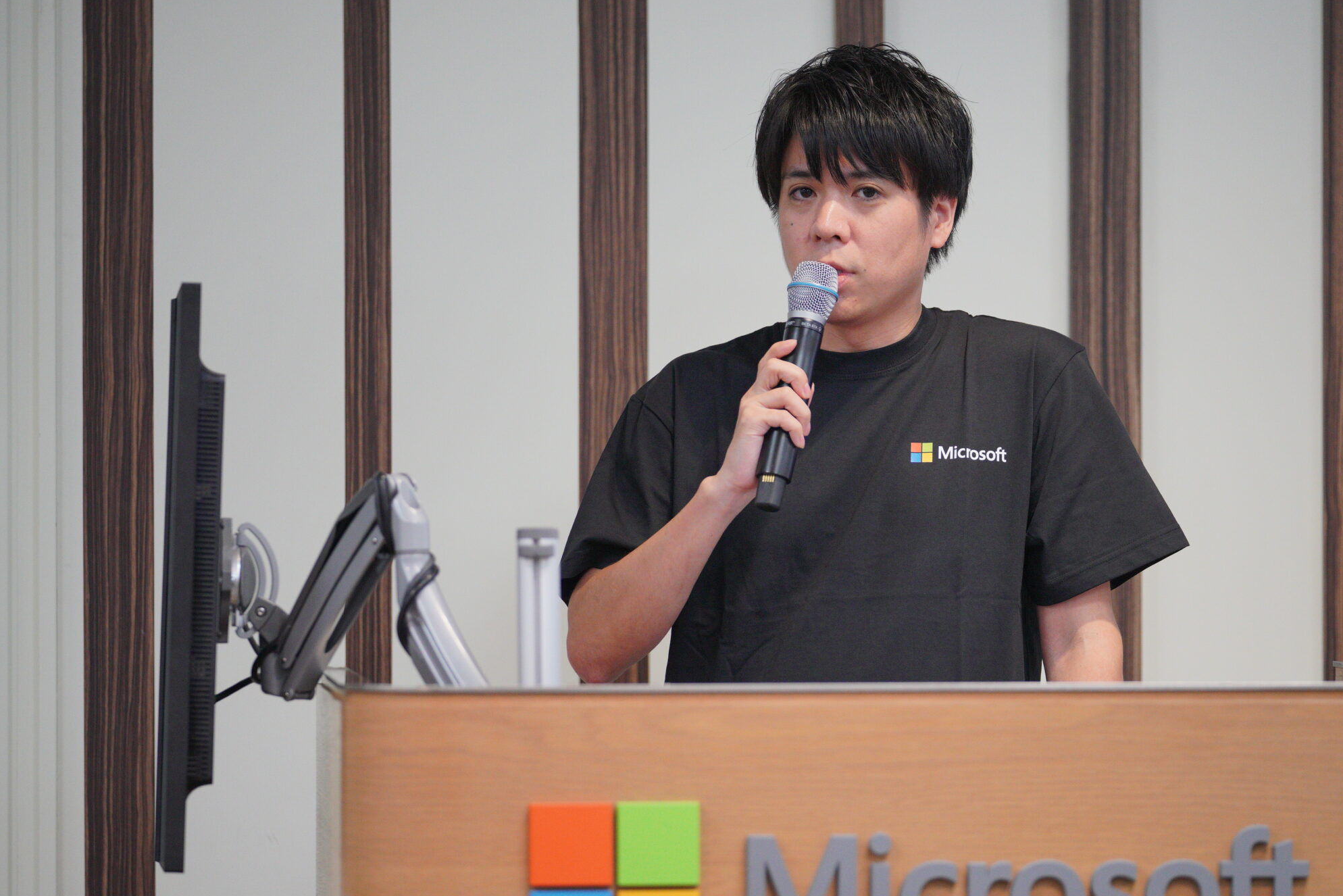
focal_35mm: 215
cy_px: 450
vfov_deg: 6.4
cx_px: 842
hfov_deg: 9.6
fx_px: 8021
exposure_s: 1/250
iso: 1600
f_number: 2.8
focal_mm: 167
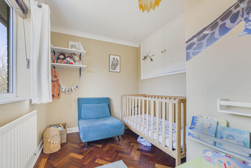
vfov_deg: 81.1
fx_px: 98
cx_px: 114
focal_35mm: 14
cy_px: 88
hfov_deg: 104.0
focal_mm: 12
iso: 320
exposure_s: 1/3
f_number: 9
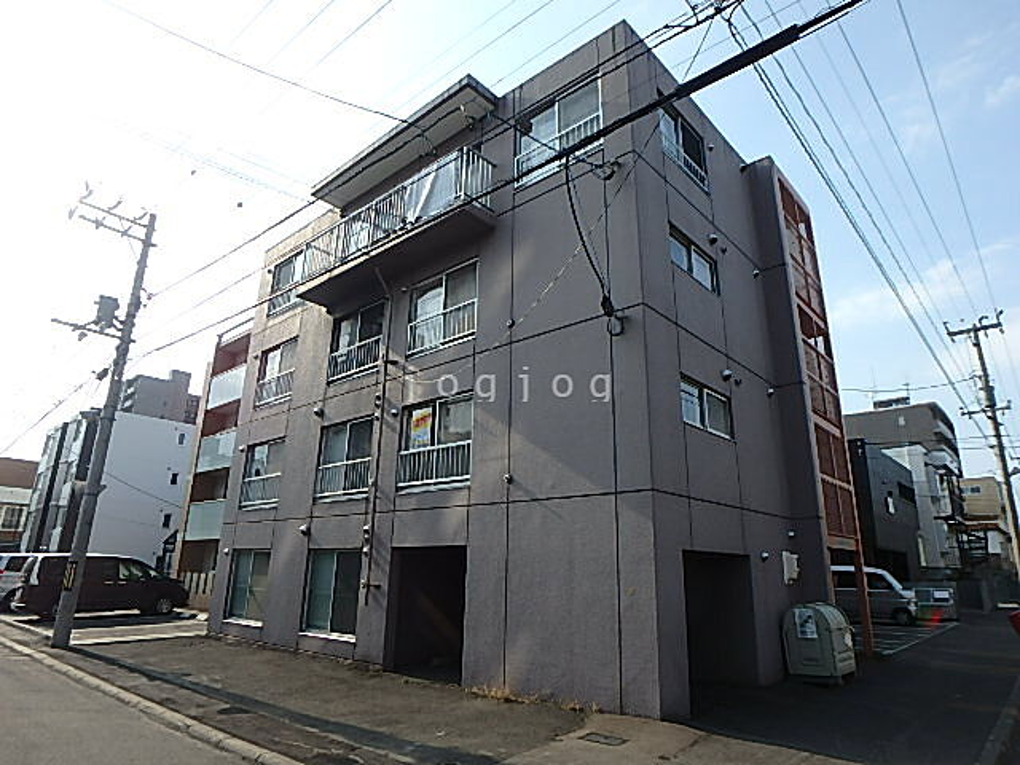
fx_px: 619
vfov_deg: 63.4
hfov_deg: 79.0
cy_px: 382
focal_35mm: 21
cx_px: 510
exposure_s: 1/800
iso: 125
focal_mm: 3.7
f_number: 3.5
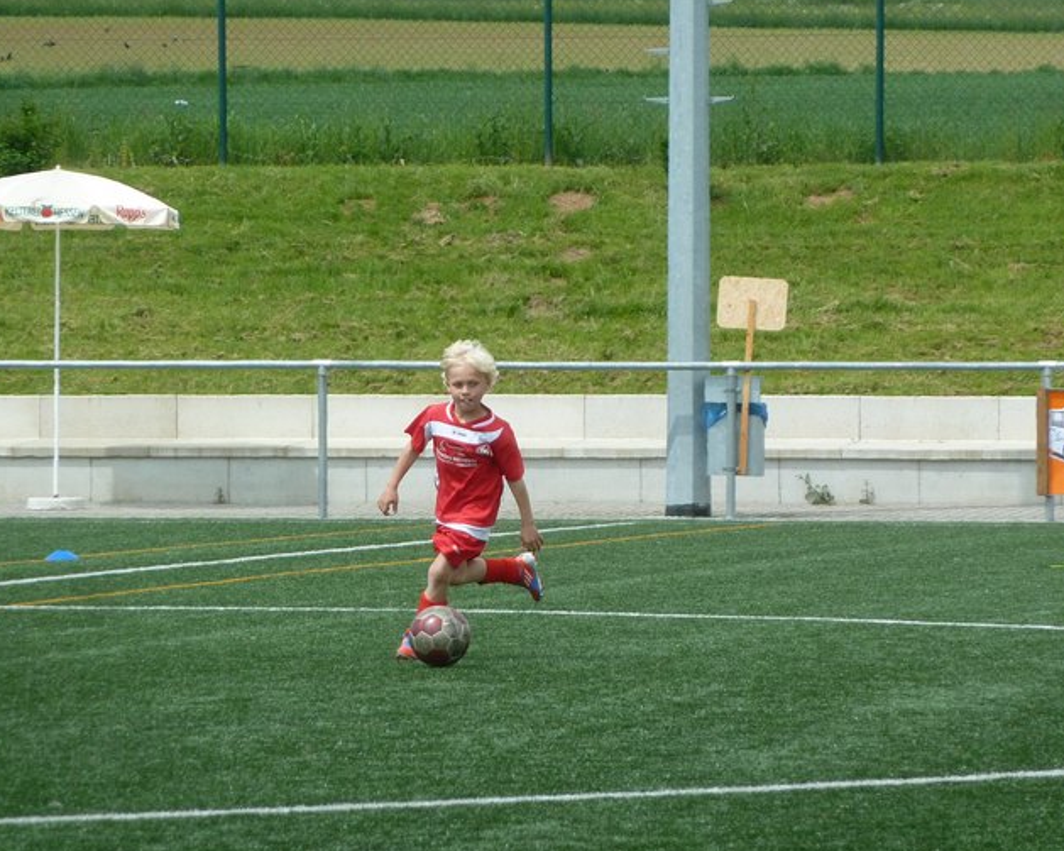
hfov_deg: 5.9
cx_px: 545
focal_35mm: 326
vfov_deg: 4.7
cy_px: 424
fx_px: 10264
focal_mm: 49.2
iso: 250
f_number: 4.9
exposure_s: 1/1000
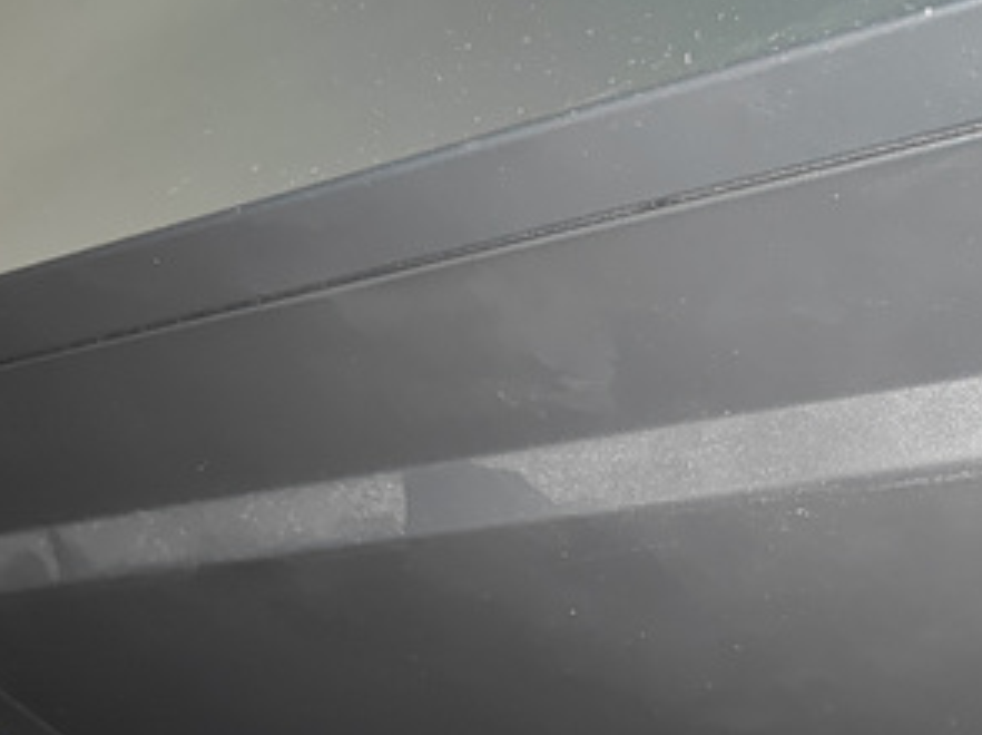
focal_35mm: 47
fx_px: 1332
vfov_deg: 29.7
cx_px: 752
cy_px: 645
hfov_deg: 39.2
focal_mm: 5.4
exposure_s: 1/33.3
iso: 695
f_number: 1.8
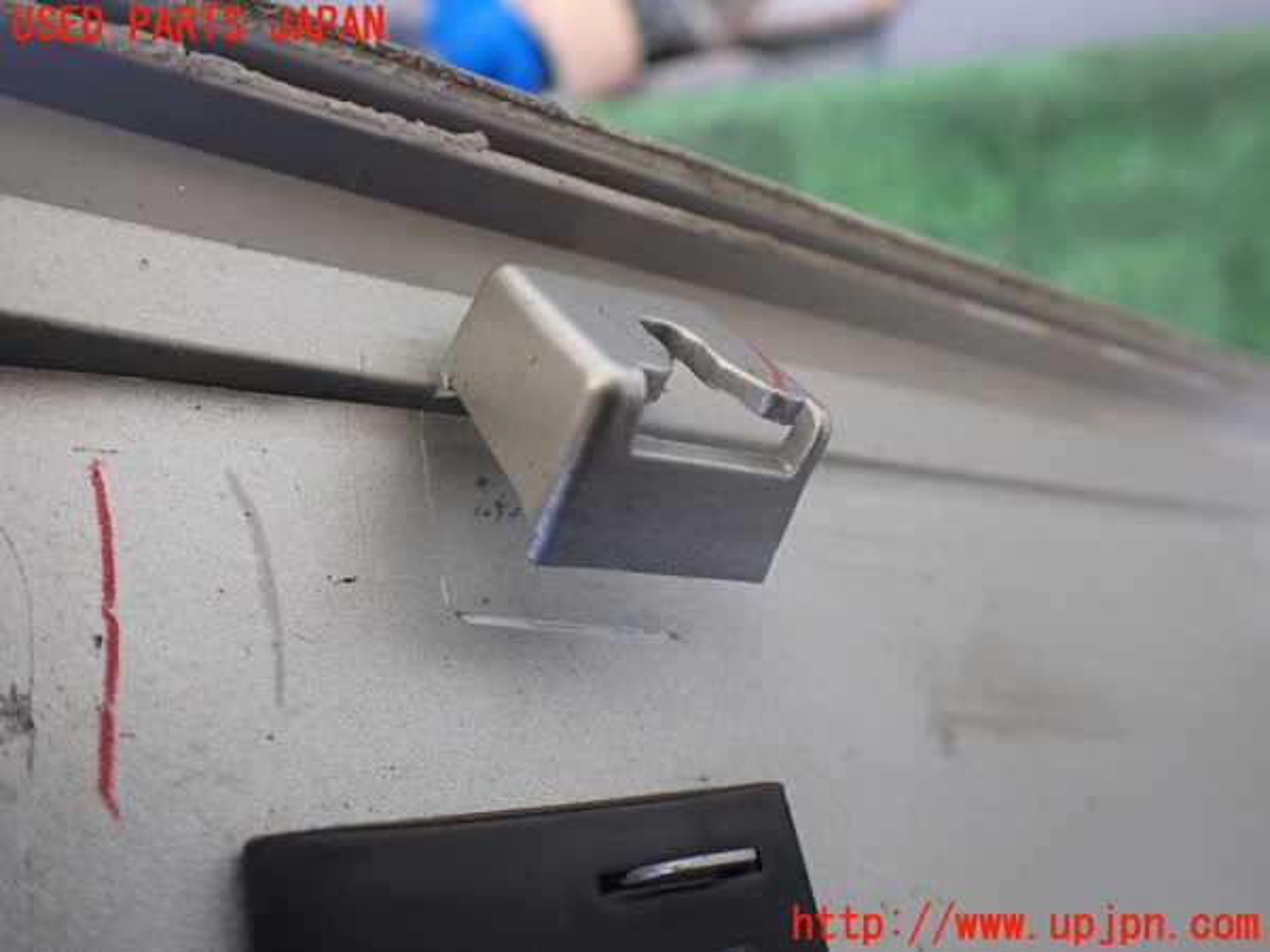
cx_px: 635
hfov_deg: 60.0
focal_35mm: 30
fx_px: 1101
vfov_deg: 46.8
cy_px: 476
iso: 320
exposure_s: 1/125
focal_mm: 5.4
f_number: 2.3
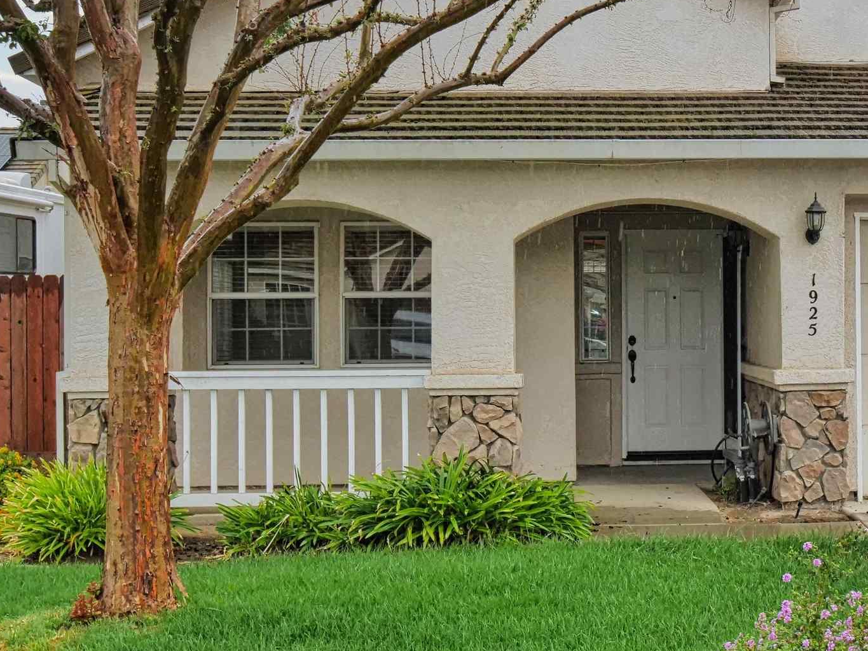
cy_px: 318
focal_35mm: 63
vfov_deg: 23.3
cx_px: 706
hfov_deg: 29.9
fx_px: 1580
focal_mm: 14
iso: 320
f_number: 5.6
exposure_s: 1/400
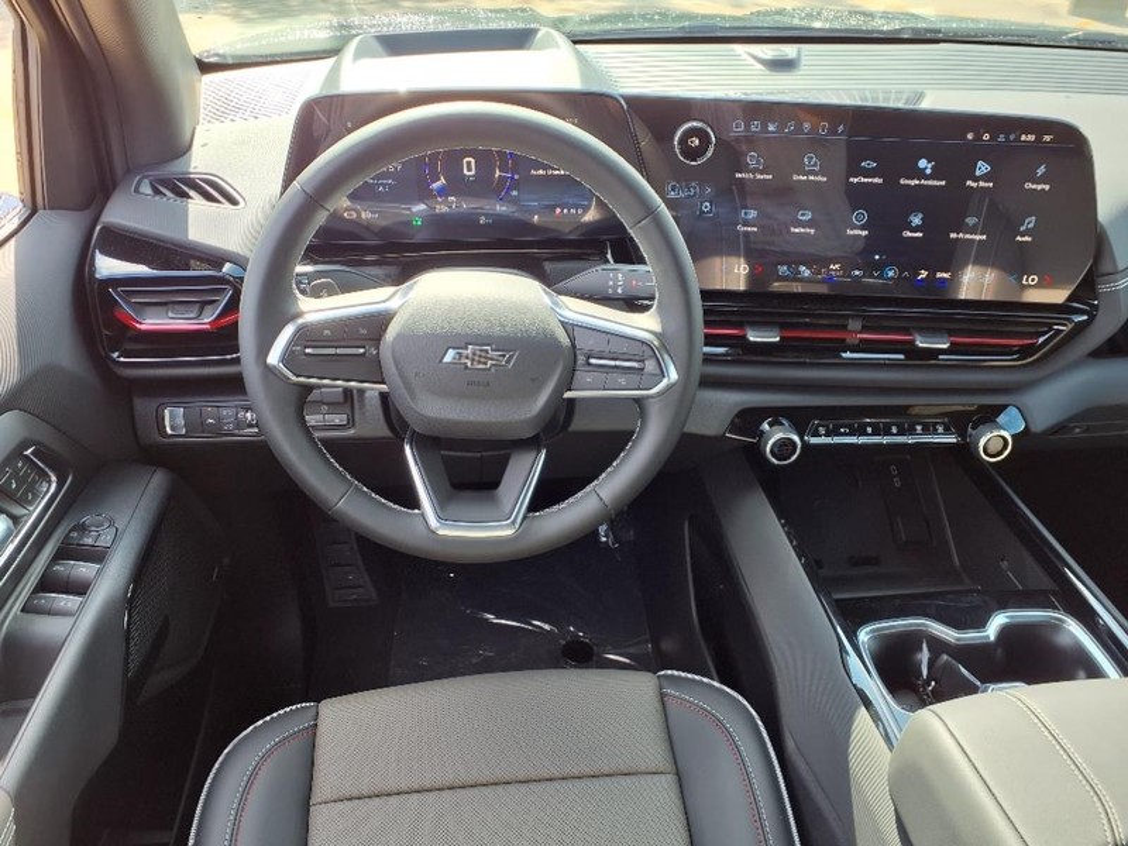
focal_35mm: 27
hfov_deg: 65.3
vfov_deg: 51.4
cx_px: 564
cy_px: 423
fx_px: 880
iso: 50
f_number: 1.9
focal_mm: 3.58
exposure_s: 1/120
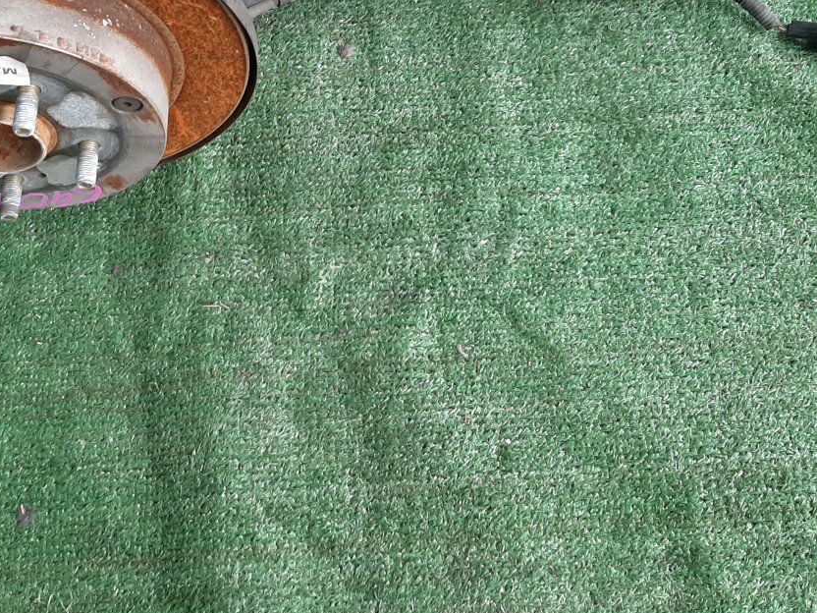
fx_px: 1062
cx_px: 323
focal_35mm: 45
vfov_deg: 31.2
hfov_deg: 41.9
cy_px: 105
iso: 93
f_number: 1.7
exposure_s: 1/50
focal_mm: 3.93
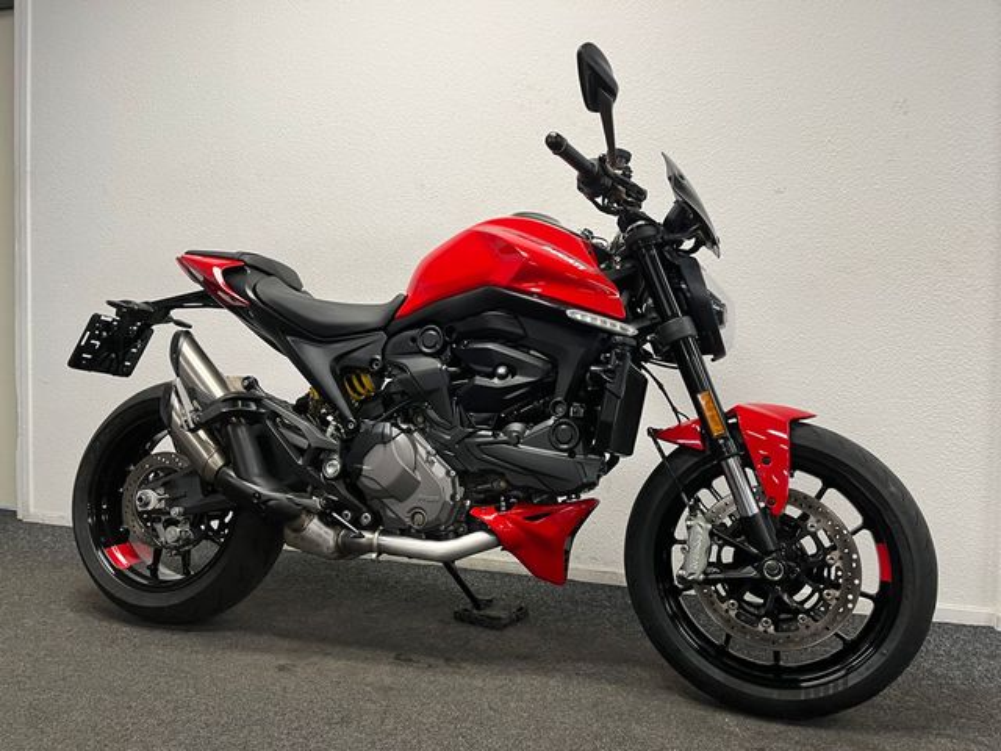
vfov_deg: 53.1
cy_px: 376
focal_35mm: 26
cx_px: 500
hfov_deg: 67.3
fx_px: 752
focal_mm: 5.1
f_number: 1.6
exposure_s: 1/50
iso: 64
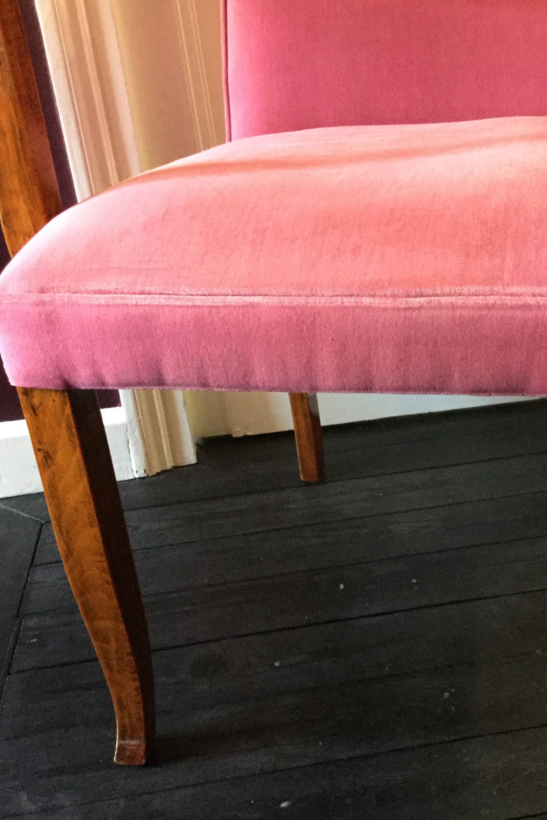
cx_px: 376
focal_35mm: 44
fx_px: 1003
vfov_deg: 44.5
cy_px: 404
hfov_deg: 30.2
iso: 400
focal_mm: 3.3
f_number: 2.4
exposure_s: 1/17
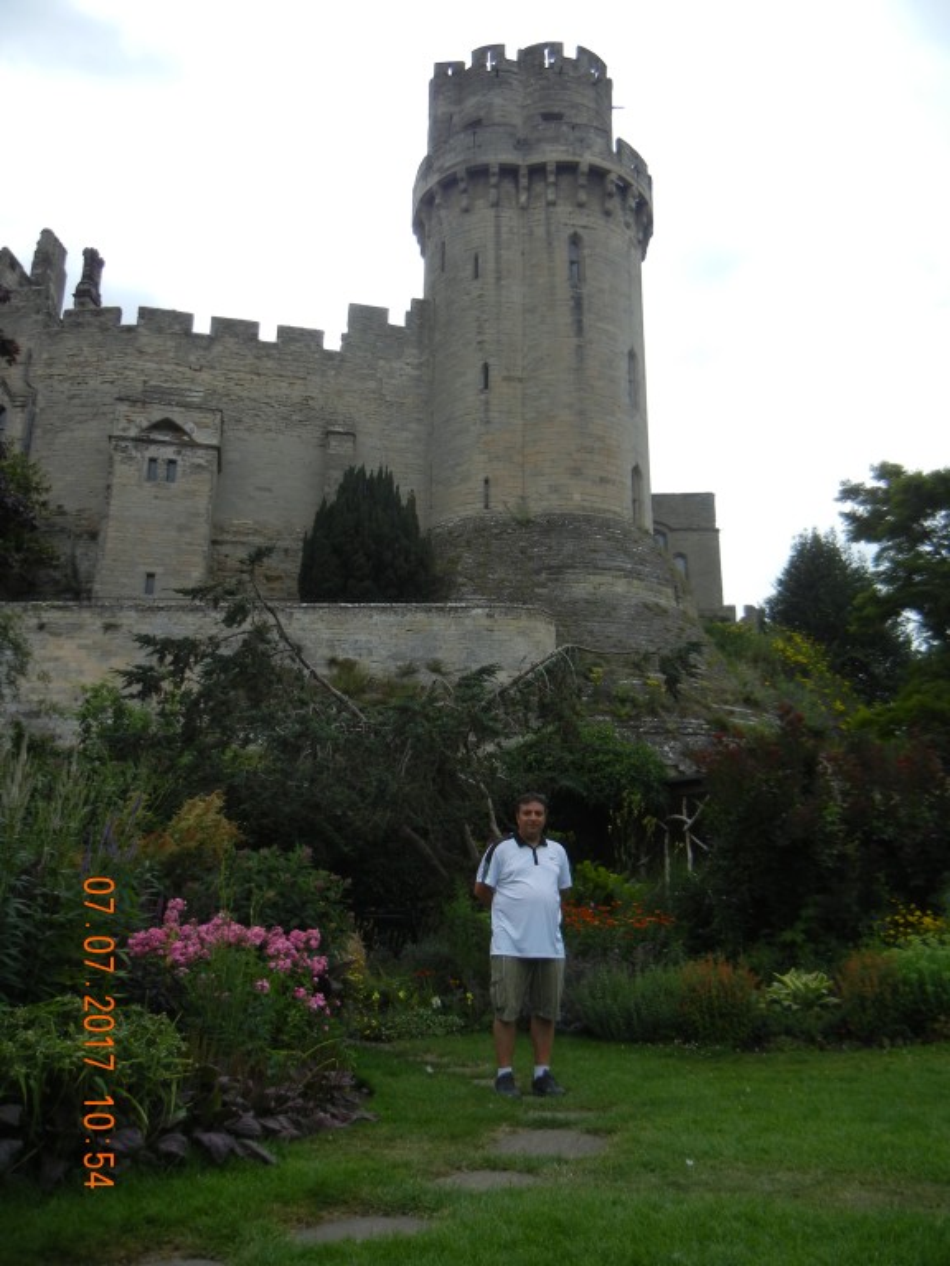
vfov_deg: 60.0
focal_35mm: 30
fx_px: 1098
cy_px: 633
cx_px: 475
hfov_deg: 46.8
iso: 160
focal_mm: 5.4
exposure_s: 1/916
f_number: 3.5
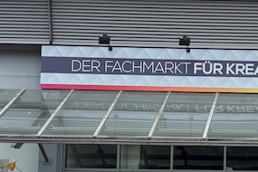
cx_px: 288
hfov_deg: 17.6
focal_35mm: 112
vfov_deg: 12.1
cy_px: 162
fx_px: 803
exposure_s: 1/1377
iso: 100
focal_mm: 6.76
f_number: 1.78
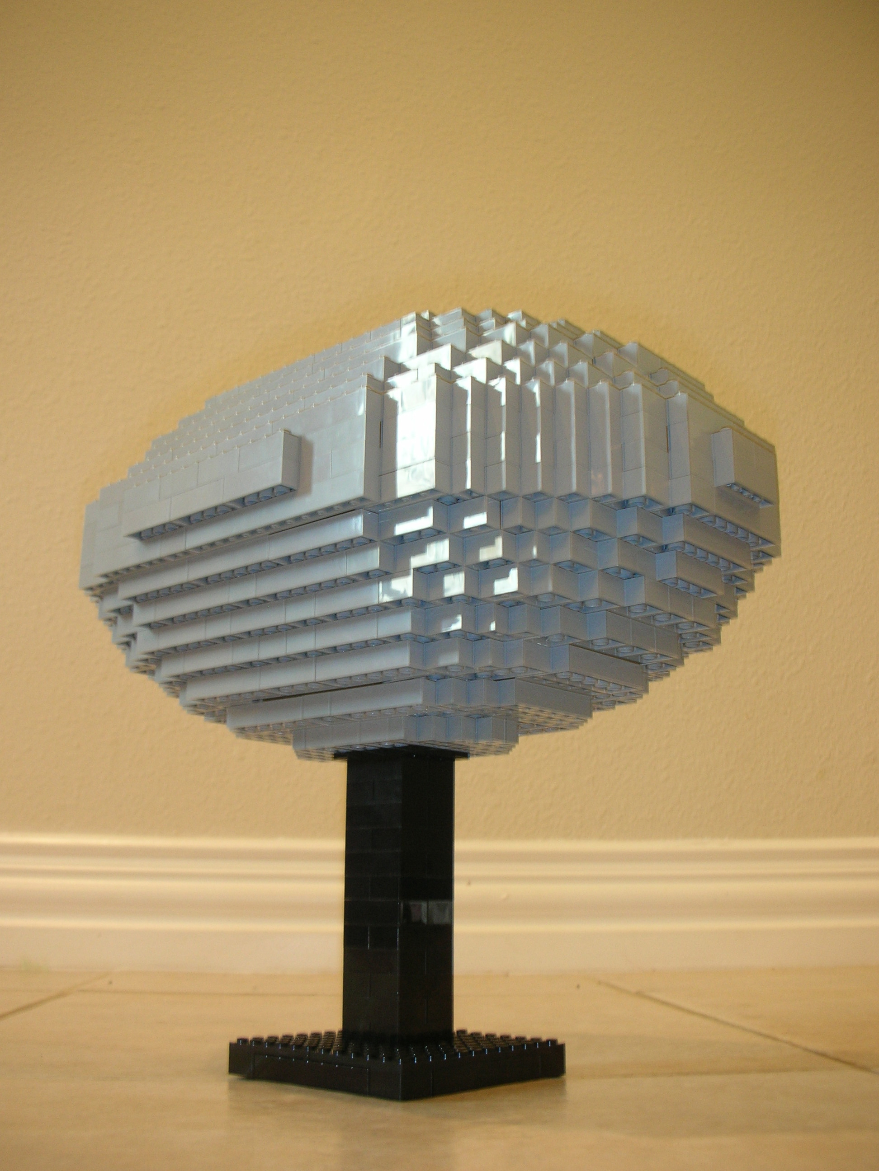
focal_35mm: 35
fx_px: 1185
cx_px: 440
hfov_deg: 40.7
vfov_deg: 52.6
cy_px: 586
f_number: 3
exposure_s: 1/3.9
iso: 67
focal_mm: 5.8
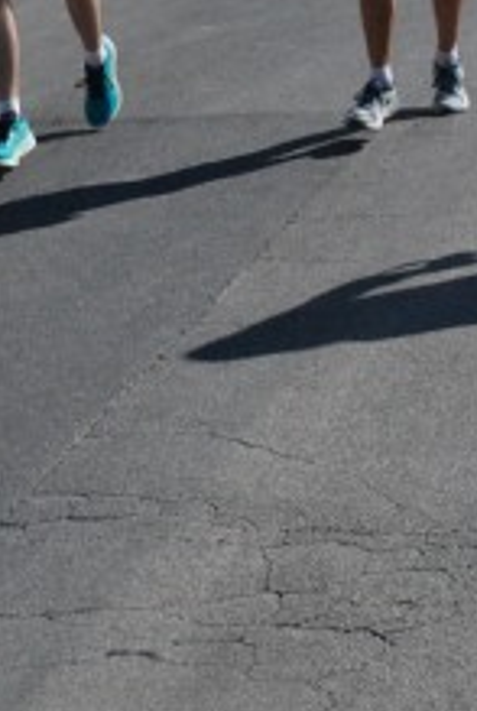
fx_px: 2519
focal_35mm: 127
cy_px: 114
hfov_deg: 10.8
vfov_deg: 15.9
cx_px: 180
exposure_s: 1/2000
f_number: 8
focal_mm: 31
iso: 1000
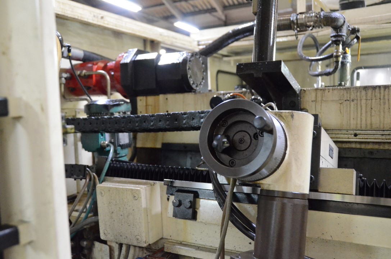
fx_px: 358
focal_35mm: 33
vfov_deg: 39.8
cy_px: 130
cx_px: 196
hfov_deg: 57.3
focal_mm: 22
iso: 6400
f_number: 3.8
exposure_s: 1/60
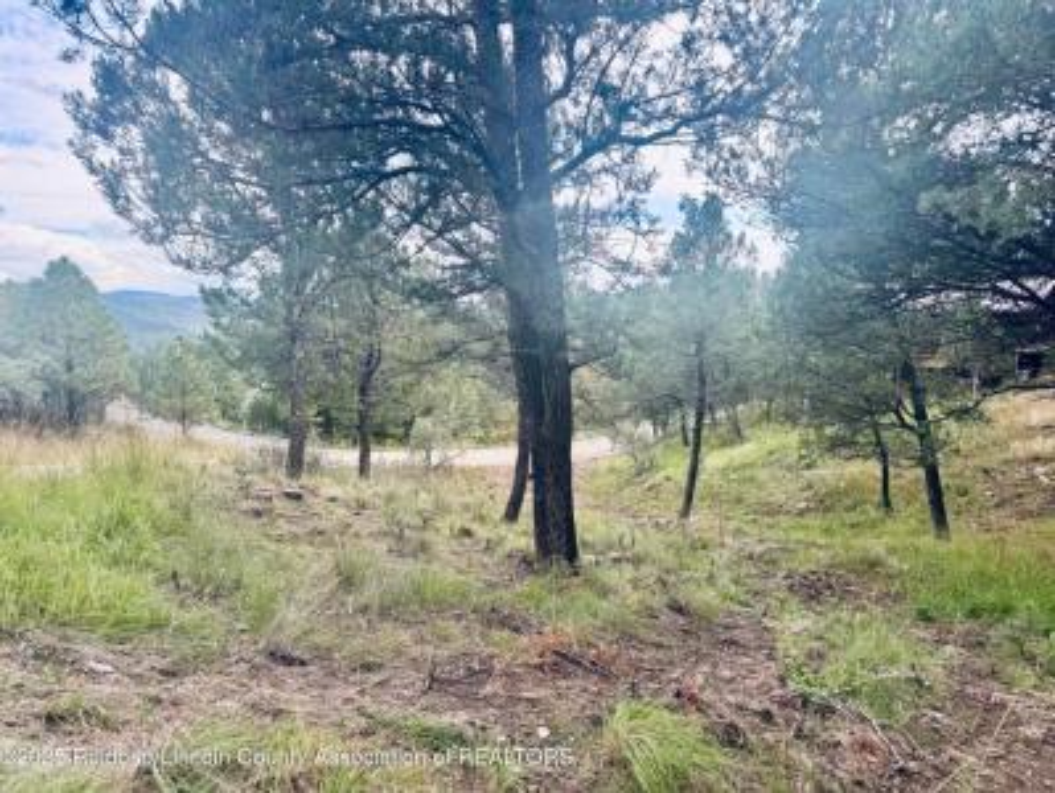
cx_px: 528
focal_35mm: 24
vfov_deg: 56.9
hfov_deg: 71.5
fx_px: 732
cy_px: 396
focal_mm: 6.76
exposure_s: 1/685
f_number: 1.78
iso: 80
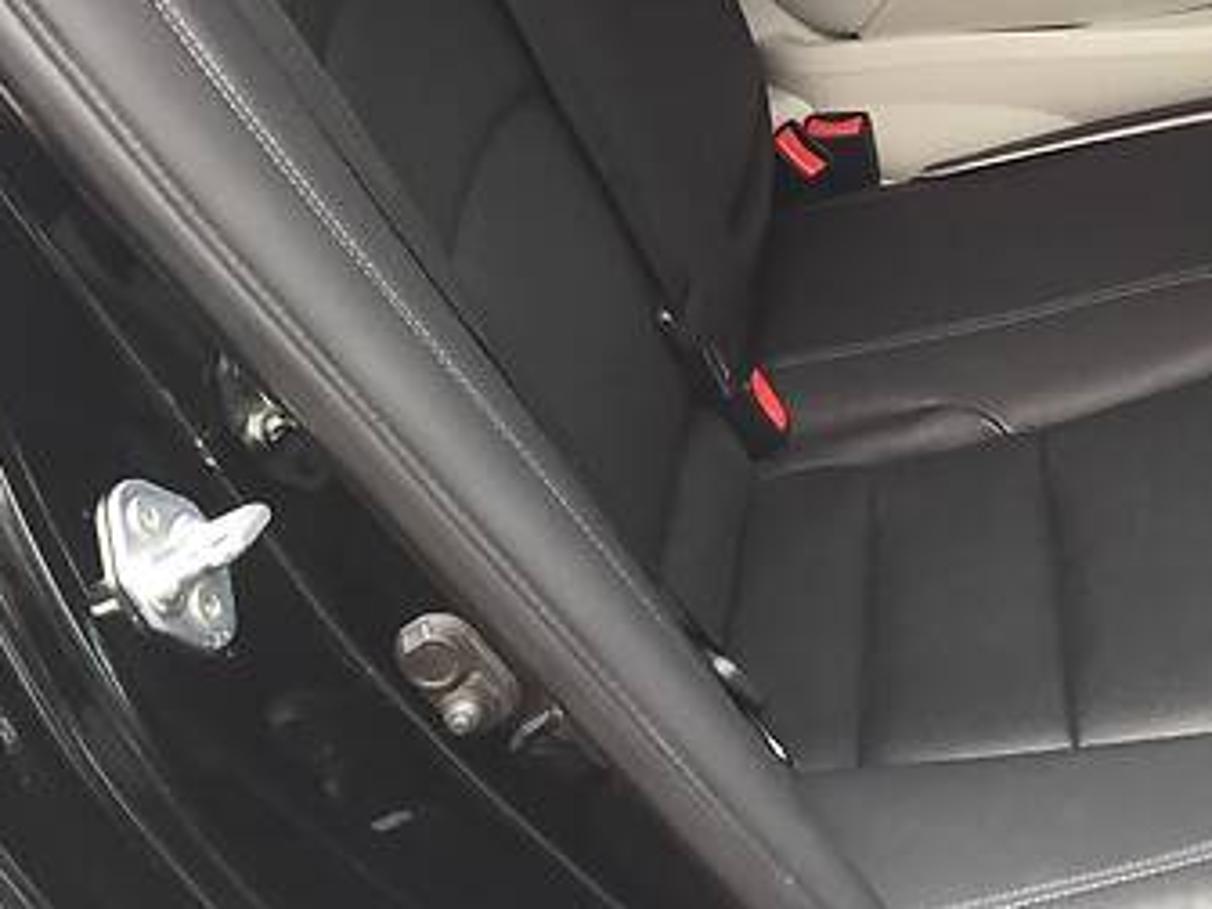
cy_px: -83
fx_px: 2416
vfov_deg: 20.4
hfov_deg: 26.5
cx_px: 1237
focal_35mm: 69
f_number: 2.2
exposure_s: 1/30
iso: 32
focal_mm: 4.2
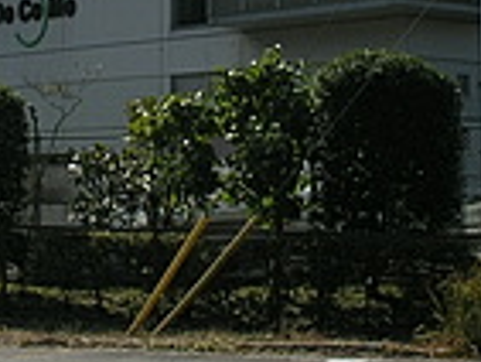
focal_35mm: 119
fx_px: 1655
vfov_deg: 12.4
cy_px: 44
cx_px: 191
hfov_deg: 16.5
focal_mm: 8.9
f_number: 6.3
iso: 50
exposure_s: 1/254
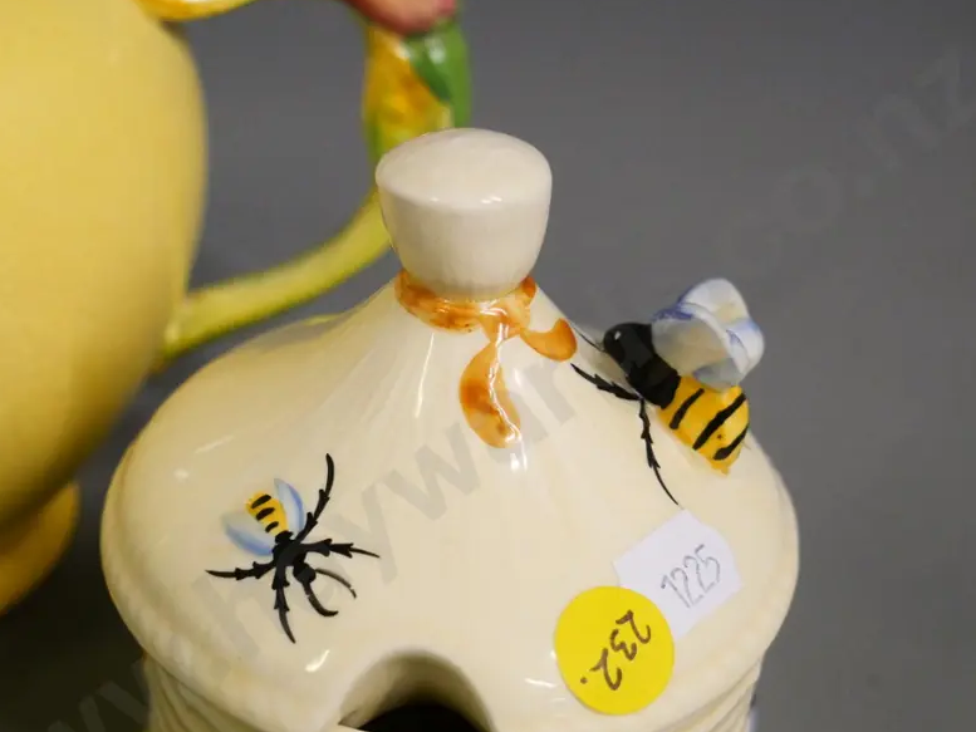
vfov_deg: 25.2
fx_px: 1636
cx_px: 460
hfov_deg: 33.2
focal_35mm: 58
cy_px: 458
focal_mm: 22
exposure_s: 1/250
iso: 3200
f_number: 4.2
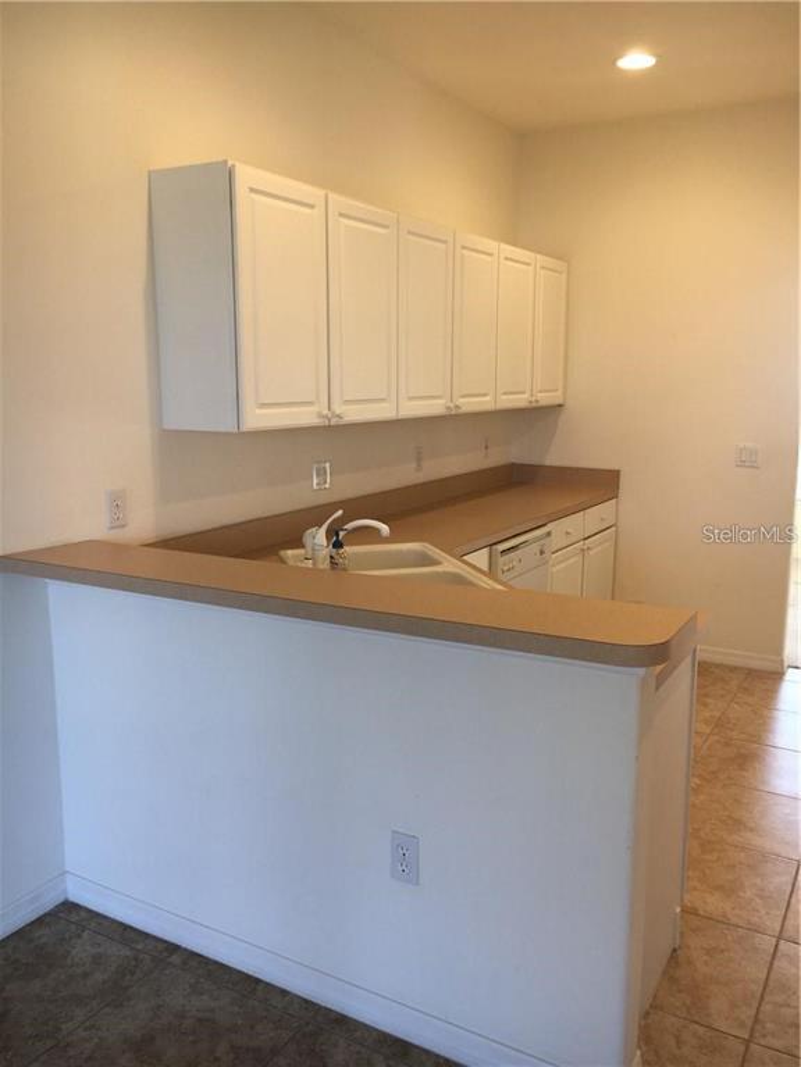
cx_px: 400
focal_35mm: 29
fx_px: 895
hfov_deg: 48.2
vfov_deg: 61.7
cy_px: 534
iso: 25
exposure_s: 1/30
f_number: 2.2
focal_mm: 4.15
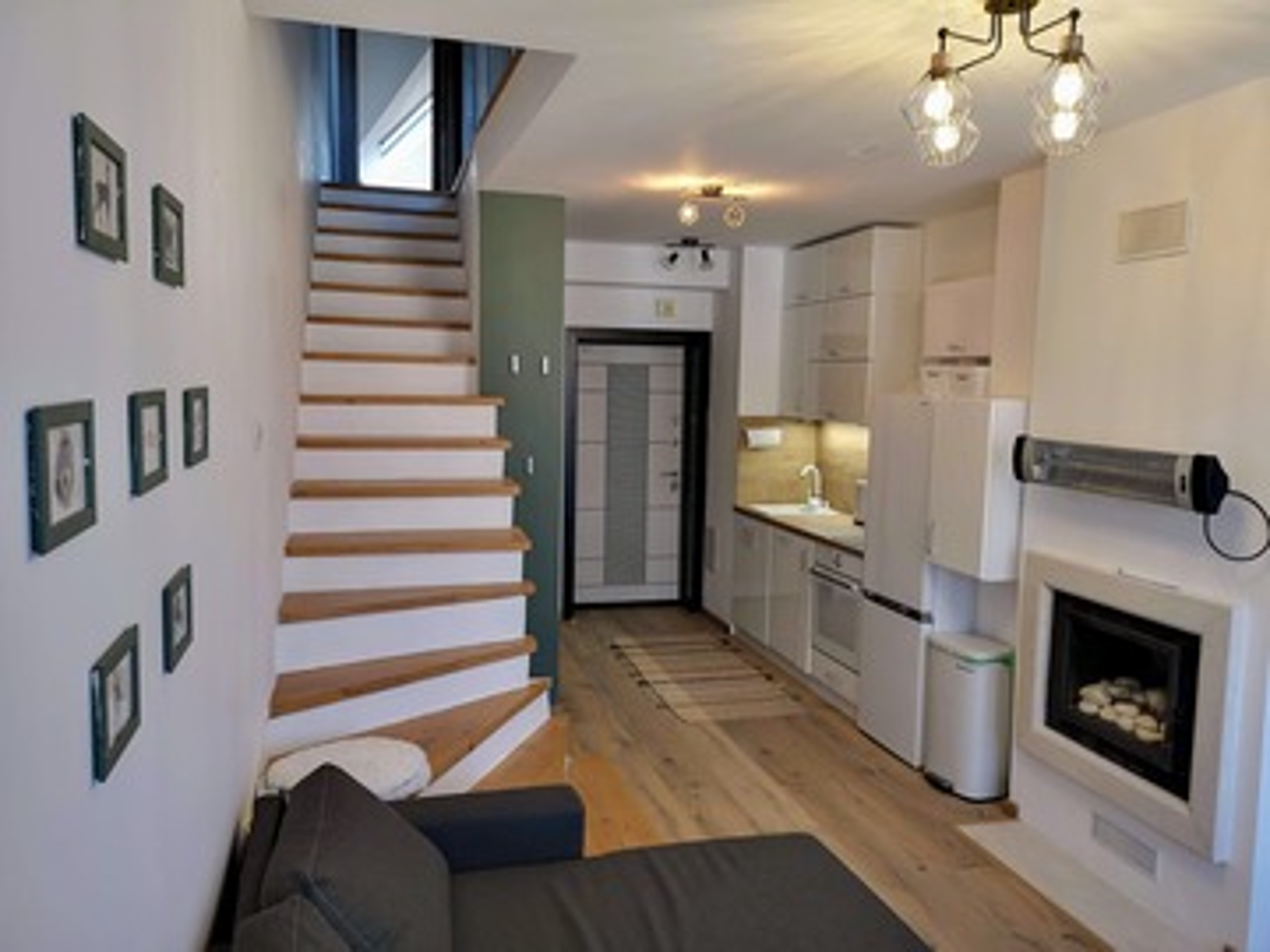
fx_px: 991
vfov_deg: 51.4
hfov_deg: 65.3
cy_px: 476
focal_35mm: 27
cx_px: 635
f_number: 1.8
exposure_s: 1/50
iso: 64
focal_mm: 5.58
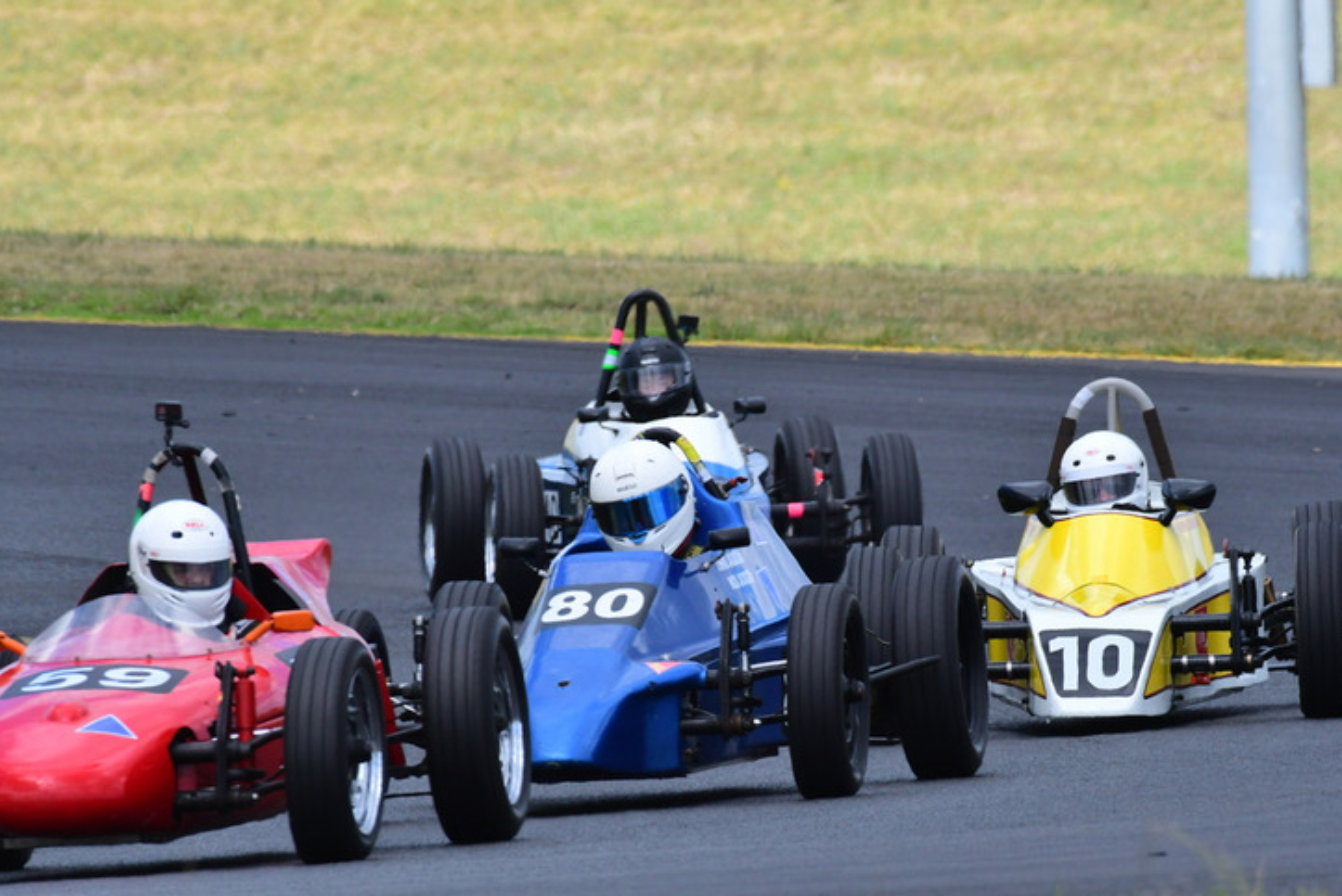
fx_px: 30958
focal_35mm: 830
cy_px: 466
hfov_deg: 2.5
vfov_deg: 1.7
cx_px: 729
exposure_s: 1/640
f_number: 11
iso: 640
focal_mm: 500
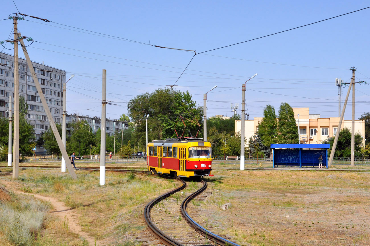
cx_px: 185
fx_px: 492
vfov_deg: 28.0
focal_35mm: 48
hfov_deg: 41.2
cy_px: 123
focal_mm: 32
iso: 200
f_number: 8
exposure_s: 1/500
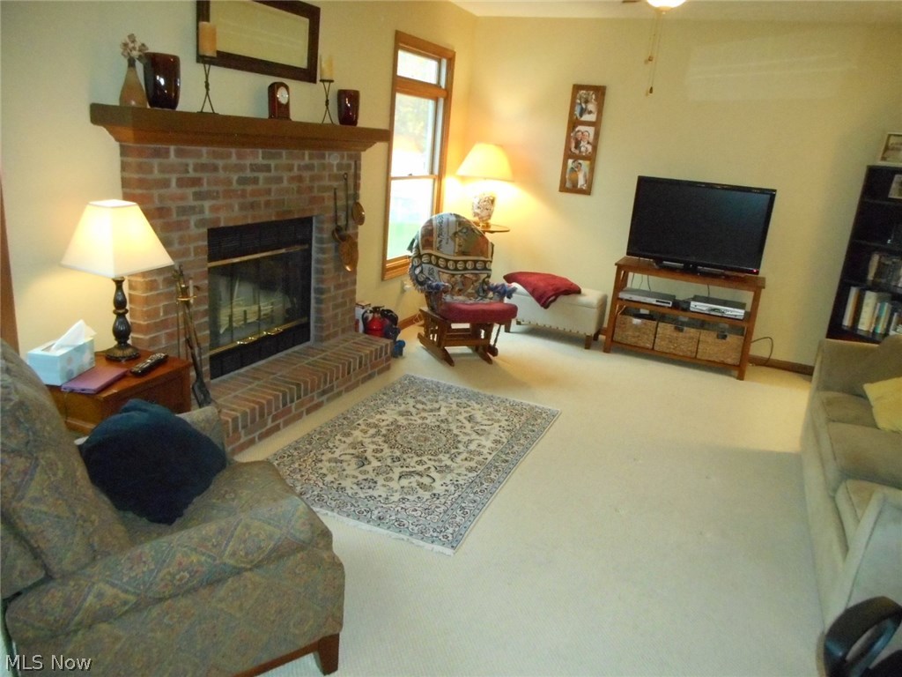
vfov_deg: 54.9
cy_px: 338
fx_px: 651
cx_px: 451
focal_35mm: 25
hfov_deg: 69.4
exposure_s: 1/25
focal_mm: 4.5
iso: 900
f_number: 3.7
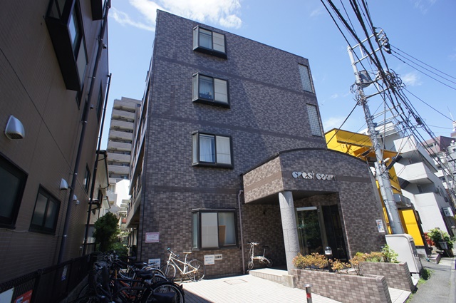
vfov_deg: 53.0
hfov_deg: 73.8
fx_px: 304
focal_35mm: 24
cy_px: 152
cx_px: 228
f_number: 6.3
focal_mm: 16
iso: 200
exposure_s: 1/250
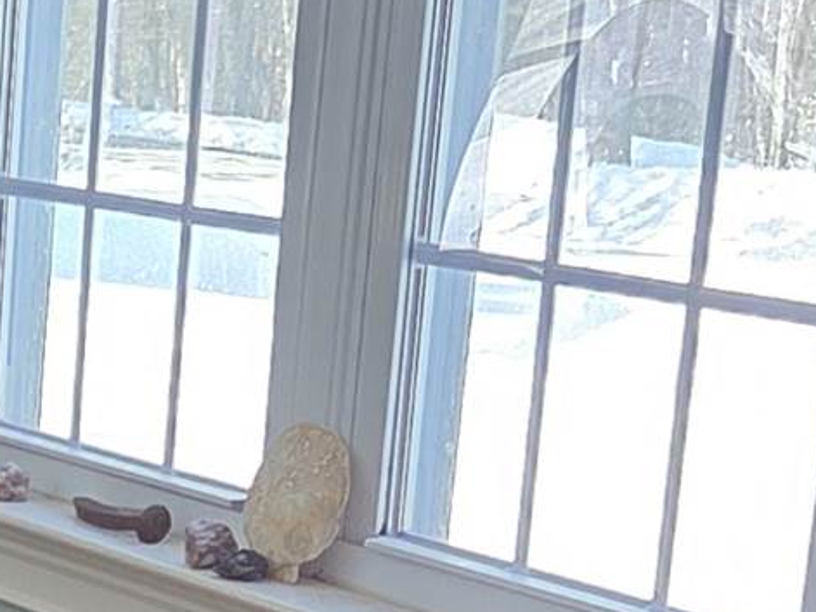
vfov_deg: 9.4
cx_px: -300
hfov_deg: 12.7
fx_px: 3535
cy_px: 1073
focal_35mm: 150
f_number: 1.8
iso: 160
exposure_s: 1/180
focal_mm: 5.4
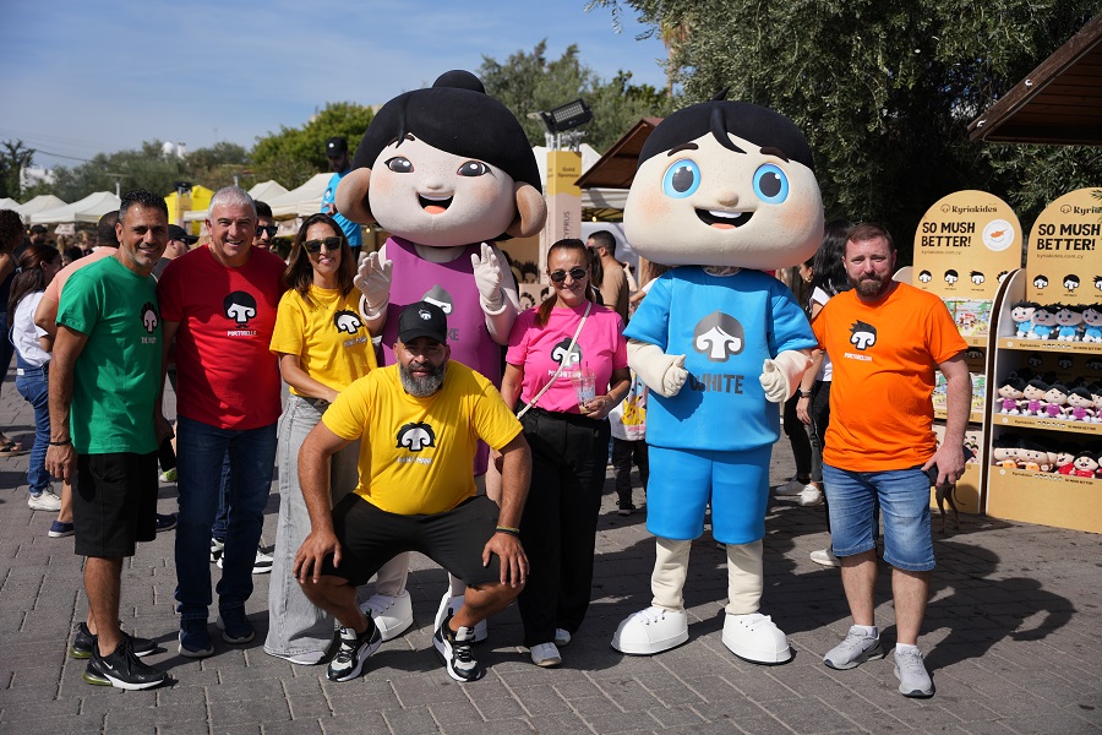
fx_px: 1163
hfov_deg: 50.7
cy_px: 368
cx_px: 551
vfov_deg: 35.1
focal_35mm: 38
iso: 100
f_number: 2.8
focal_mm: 38
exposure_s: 1/3200
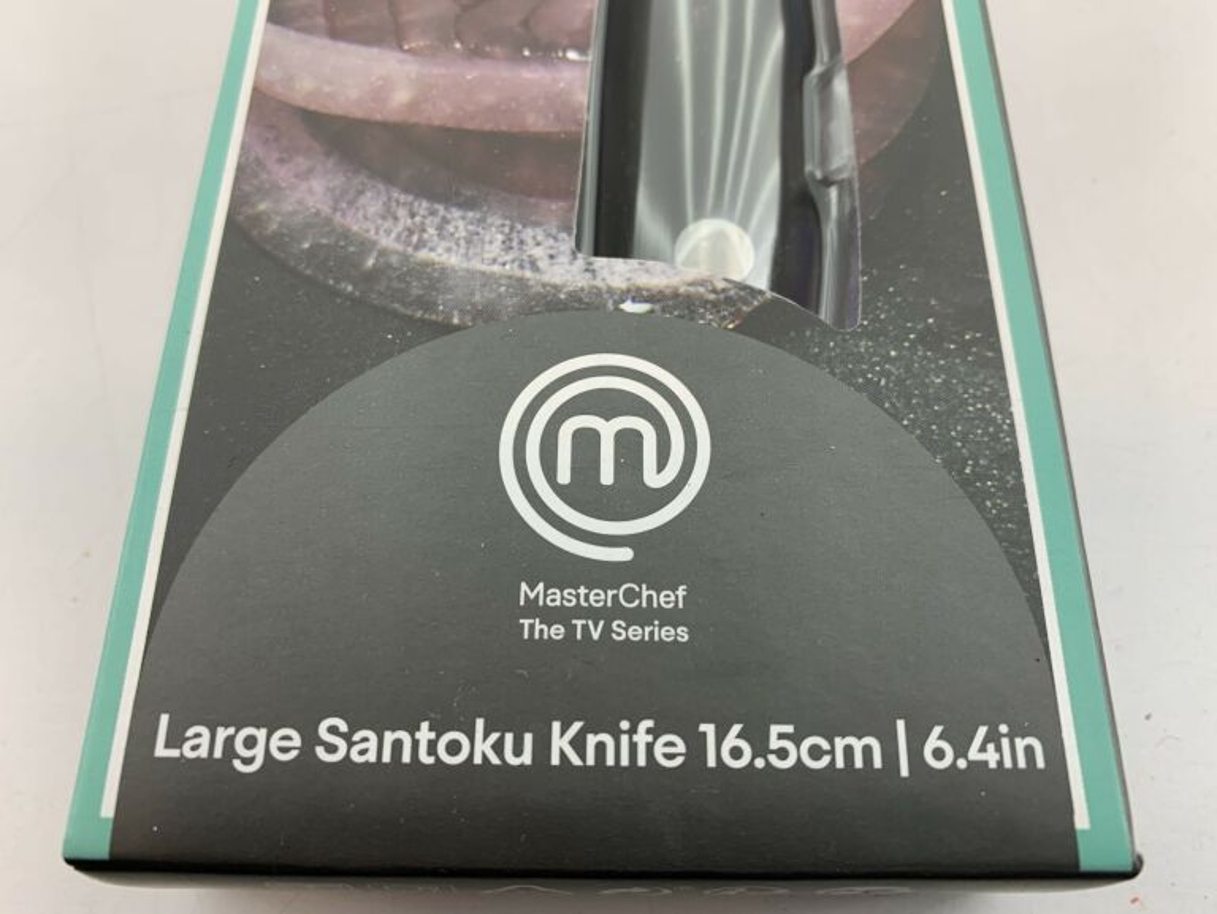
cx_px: 608
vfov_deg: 53.1
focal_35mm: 26
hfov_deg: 67.3
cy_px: 457
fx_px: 915
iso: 100
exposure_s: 1/88
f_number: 1.8
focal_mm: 4.25
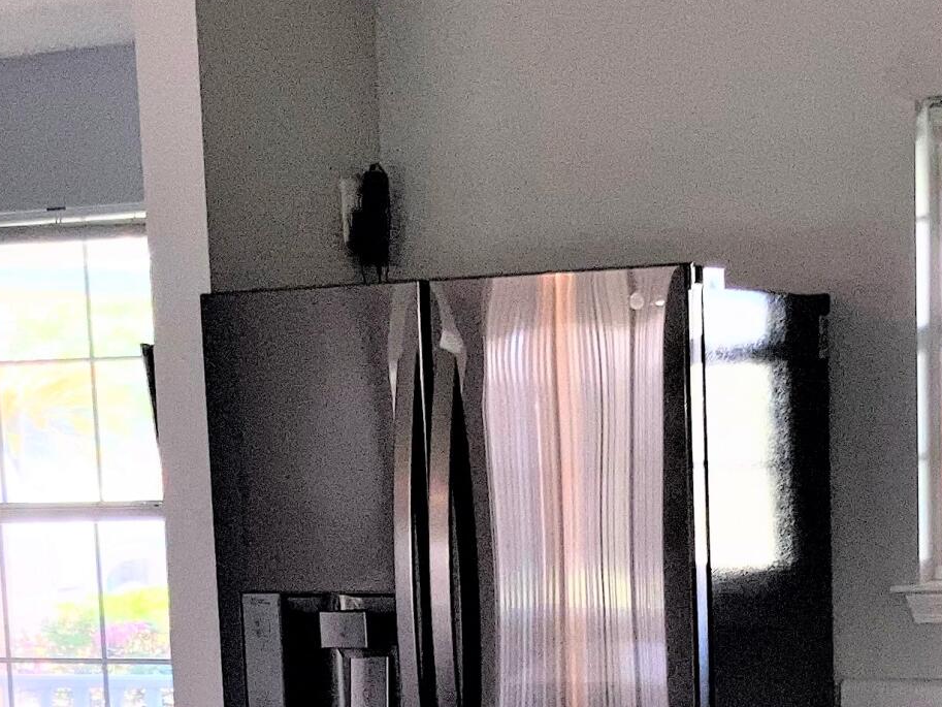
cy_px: 704
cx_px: 516
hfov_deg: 21.3
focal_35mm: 92
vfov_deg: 15.8
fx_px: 2504
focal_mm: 3.99
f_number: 1.8
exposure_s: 1/159
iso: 20
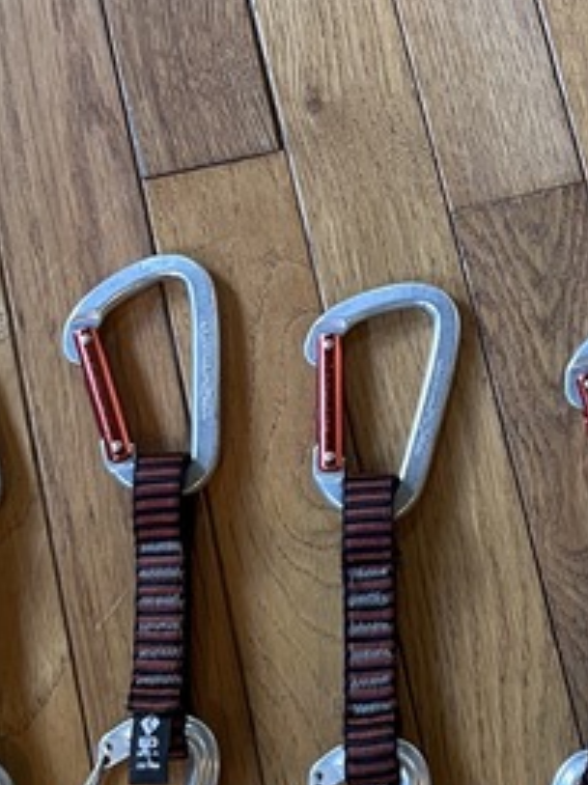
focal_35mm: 72
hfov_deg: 19.9
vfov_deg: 26.9
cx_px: 578
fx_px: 1632
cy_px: 290
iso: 125
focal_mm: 5.1
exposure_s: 1/60
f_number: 1.6
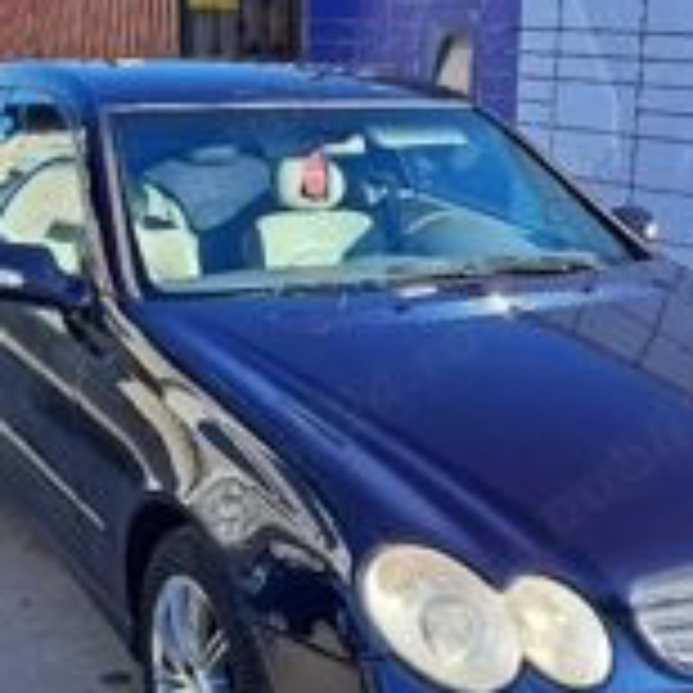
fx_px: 1404
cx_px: 423
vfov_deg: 27.5
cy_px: 482
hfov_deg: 27.6
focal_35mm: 62
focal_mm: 4
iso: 50
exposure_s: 1/476
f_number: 1.8
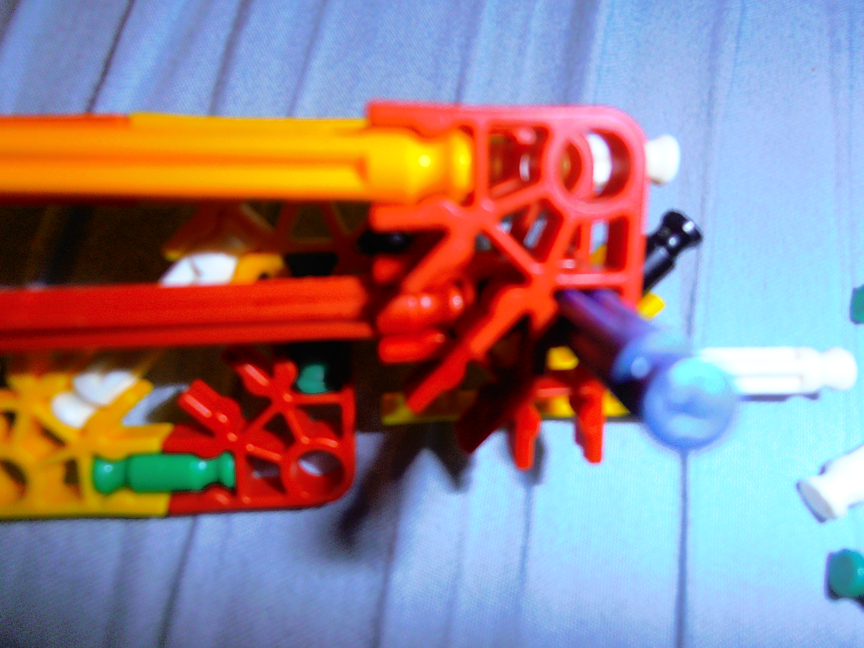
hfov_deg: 71.6
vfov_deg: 56.8
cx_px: 432
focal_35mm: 24
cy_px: 324
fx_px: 599
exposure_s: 1/30
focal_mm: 4.2
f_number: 3
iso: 125
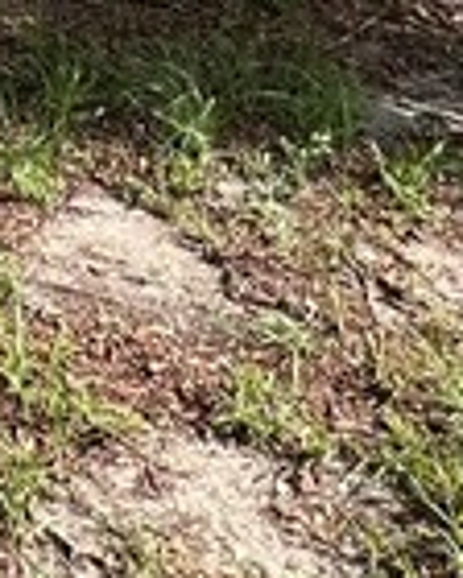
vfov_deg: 16.4
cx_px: -517
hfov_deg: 13.6
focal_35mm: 93
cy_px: -537
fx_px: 1593
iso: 32
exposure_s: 1/504
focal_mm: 1.57
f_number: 1.8
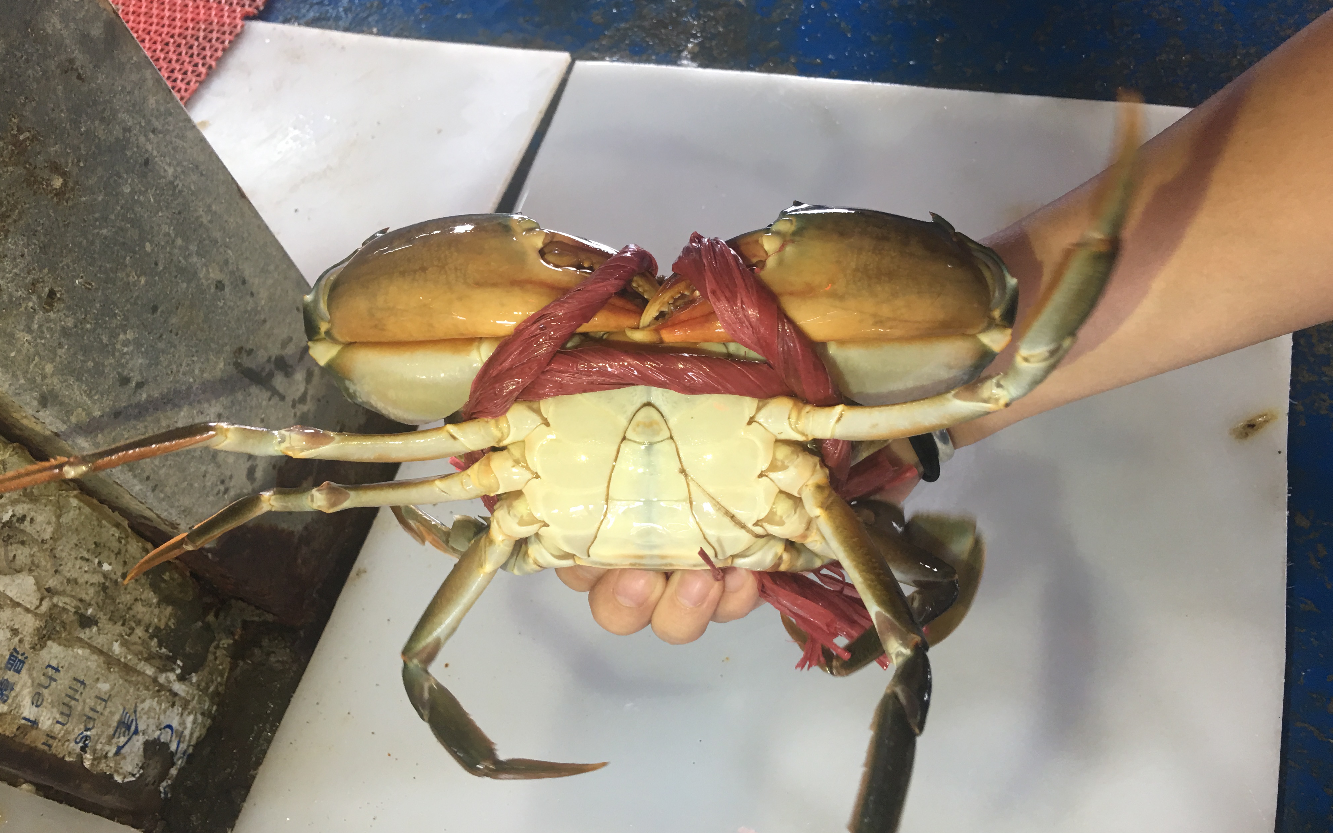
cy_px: 424
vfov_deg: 40.6
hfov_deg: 61.2
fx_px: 1126
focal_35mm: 31
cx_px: 664
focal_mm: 4.15
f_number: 2.2
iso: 40
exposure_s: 1/17
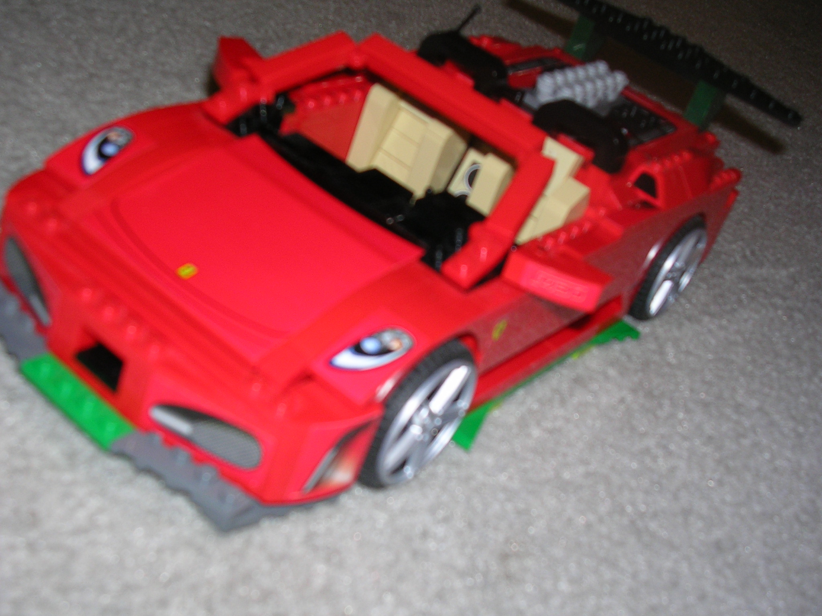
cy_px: 308
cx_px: 411
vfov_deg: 29.7
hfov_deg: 38.9
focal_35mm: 49
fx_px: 1164
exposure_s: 1/60.1
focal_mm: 7.5
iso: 50
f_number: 3.1
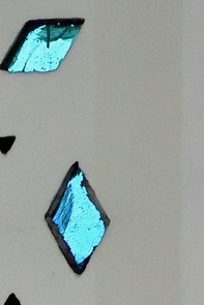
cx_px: -246
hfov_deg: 1.3
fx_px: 9194
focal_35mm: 1083
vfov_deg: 1.9
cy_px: 701
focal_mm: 200
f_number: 3.2
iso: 3200
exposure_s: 1/100
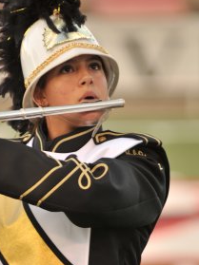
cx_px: 40
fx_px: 4756
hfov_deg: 2.4
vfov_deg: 3.2
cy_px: 256
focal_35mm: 620
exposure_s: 1/400
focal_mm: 200
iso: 200
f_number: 2.8
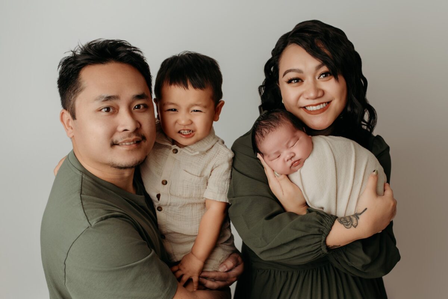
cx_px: 224
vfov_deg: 37.8
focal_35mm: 35
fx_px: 435
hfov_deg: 54.5
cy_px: 150
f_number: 3.2
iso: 100
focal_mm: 35
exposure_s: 1/200
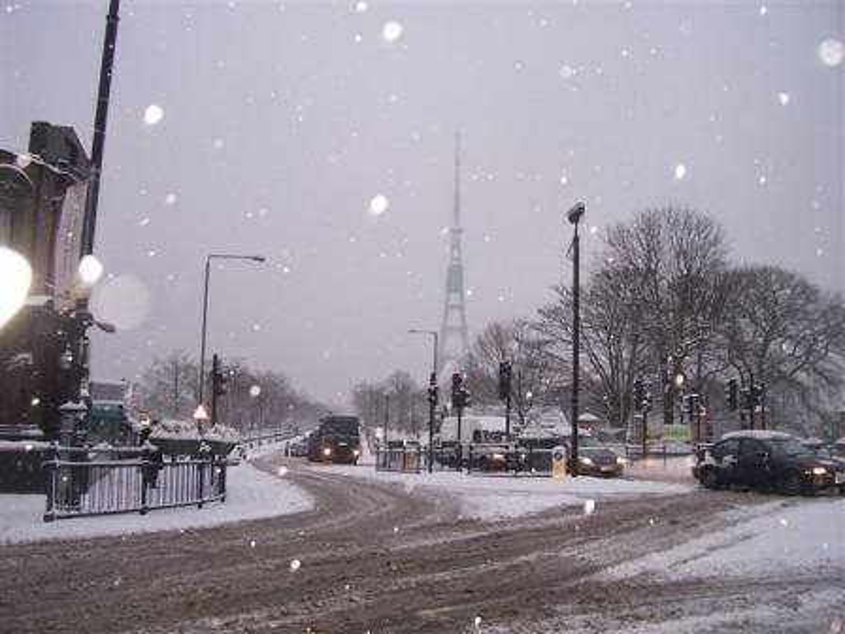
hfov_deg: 54.0
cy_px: 317
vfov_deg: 41.8
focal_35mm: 34
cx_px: 422
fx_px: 830
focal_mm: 5.6
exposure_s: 1/90
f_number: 2.7
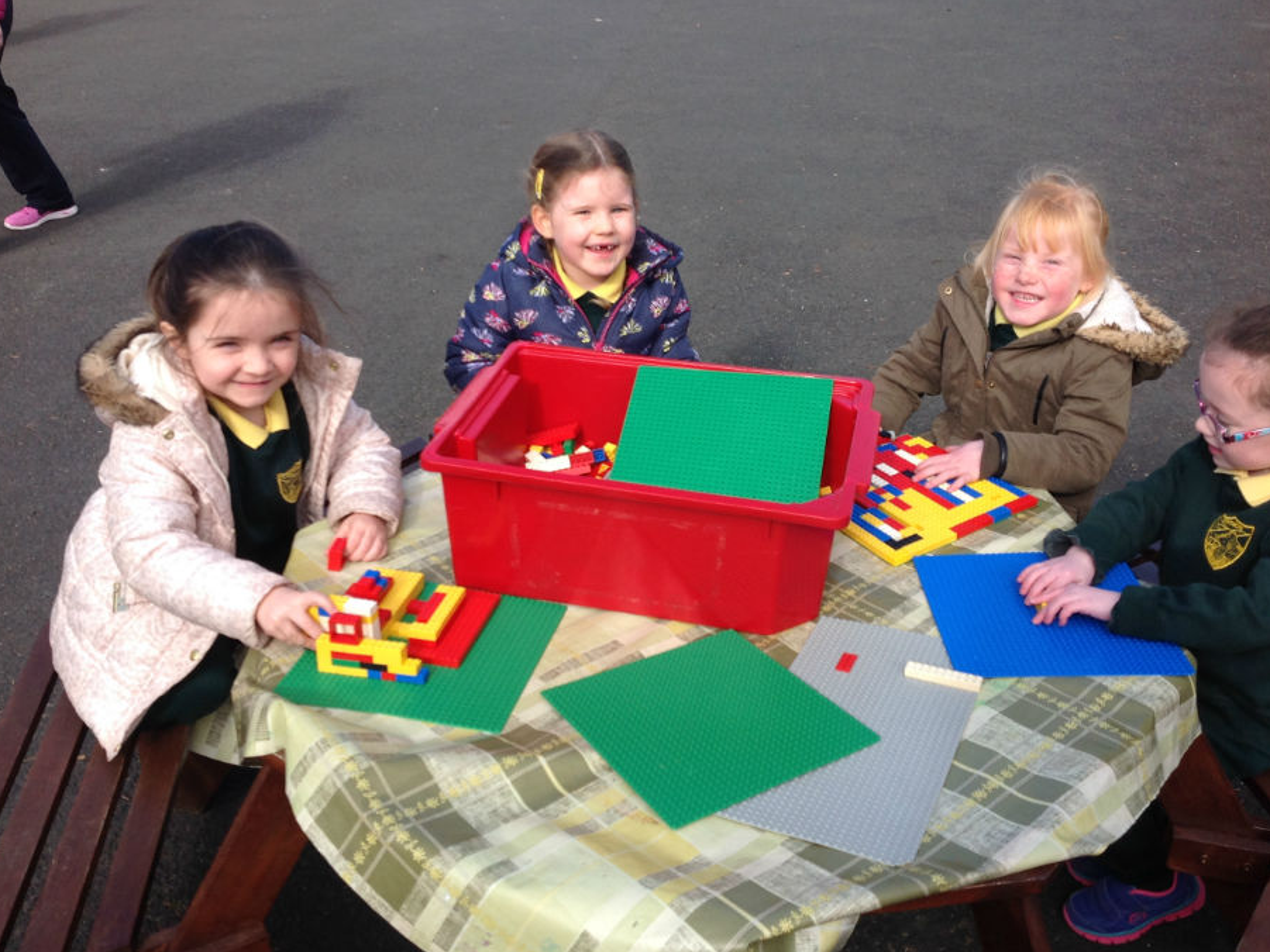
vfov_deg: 37.7
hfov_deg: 49.0
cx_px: 639
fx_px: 1394
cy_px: 456
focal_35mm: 38
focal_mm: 4.28
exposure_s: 1/817
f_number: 2.4
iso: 50
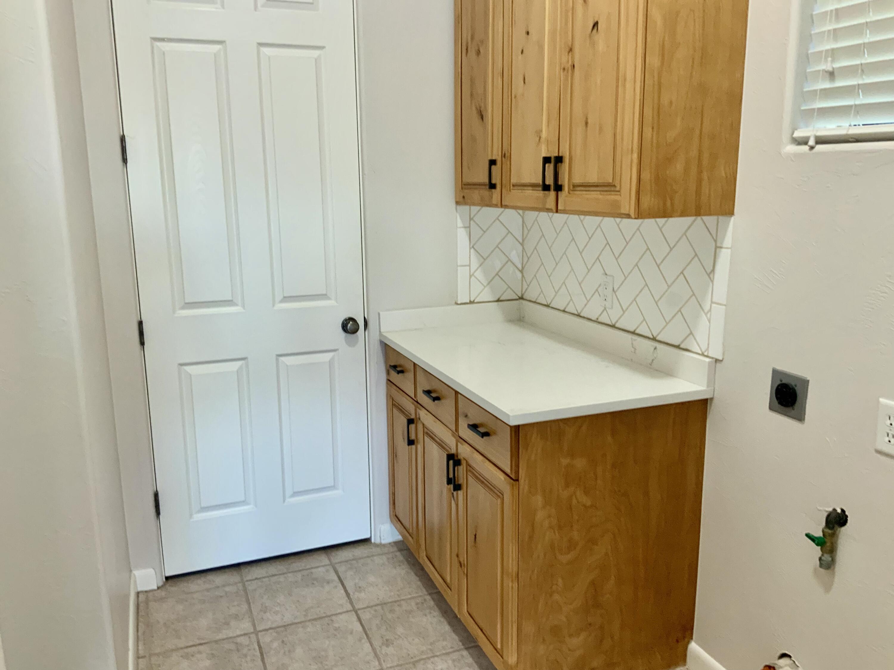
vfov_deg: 48.2
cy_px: 335
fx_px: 749
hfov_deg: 61.7
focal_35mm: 29
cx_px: 447
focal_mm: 3
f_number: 1.8
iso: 100
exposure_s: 1/60
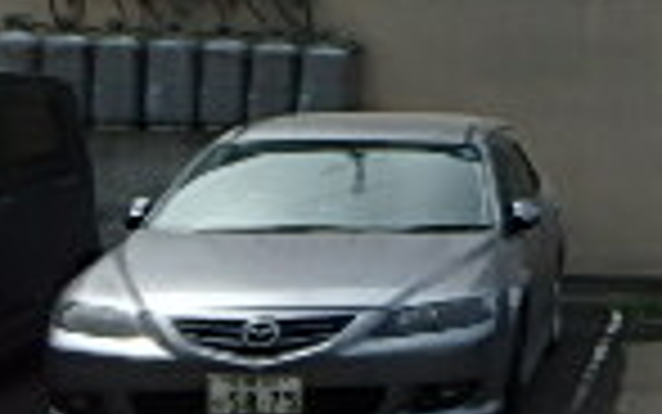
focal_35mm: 97
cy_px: 94
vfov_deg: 13.4
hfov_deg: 15.8
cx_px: 1401
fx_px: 1751
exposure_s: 1/500
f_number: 6
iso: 125
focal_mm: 3.7
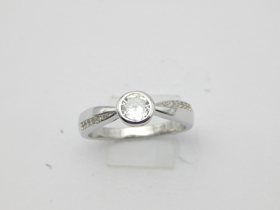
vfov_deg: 9.3
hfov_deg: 12.3
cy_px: 105
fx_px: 1294
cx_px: 140
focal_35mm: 160
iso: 125
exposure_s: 1/100
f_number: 5.1
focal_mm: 28.7
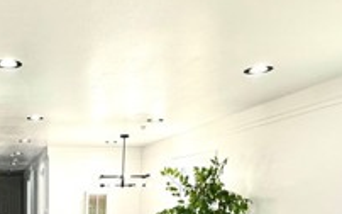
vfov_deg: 23.1
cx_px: 37
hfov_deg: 39.7
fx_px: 438
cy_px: 304
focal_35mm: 47
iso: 64
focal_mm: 2.22
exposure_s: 1/141
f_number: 2.2
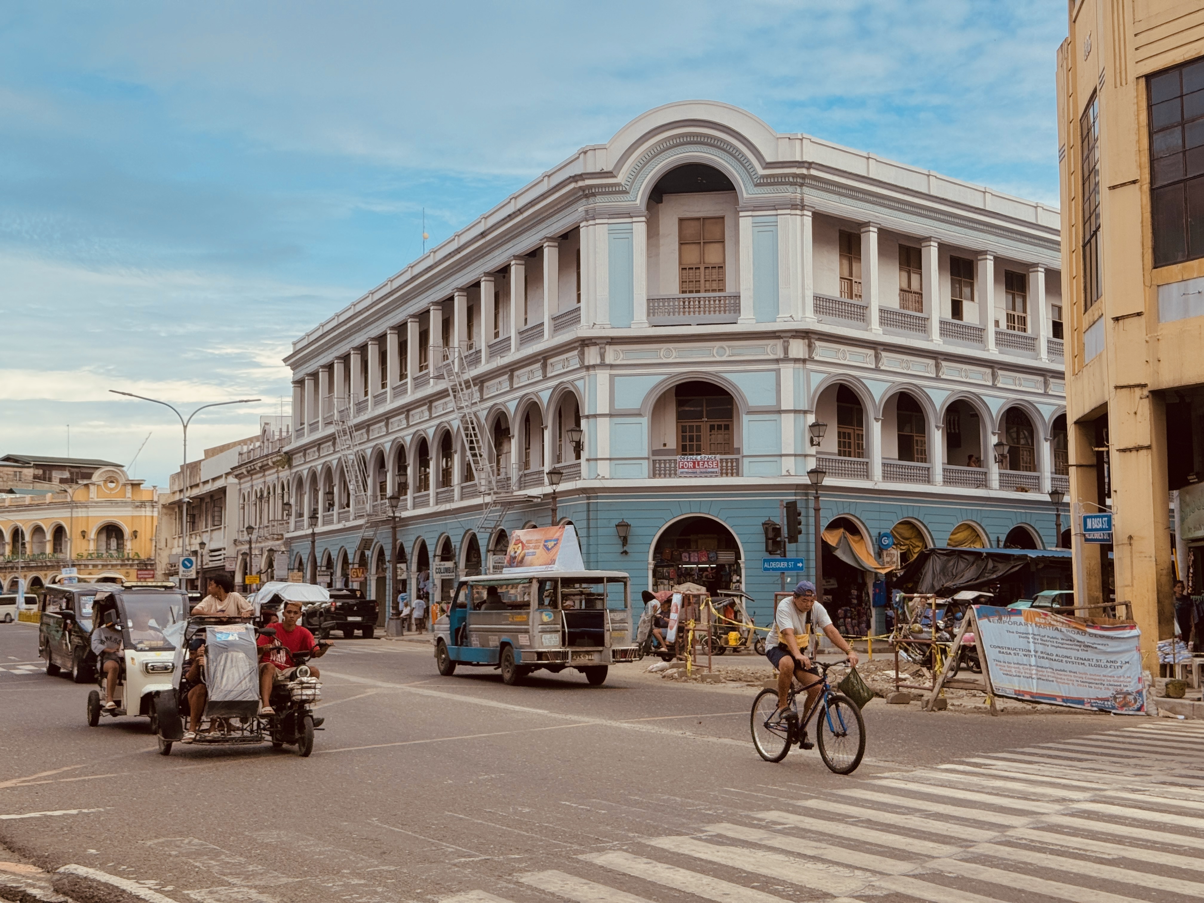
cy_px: 452
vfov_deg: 30.3
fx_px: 1670
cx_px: 602
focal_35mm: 48
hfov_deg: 39.7
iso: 64
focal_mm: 6.76
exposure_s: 1/2208
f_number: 1.78
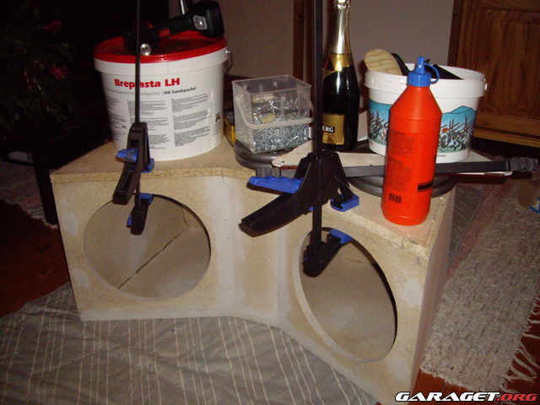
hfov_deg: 49.0
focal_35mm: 38
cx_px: 270
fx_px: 593
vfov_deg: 37.7
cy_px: 202
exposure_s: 1/40
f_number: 2.7
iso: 400
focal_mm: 6.2
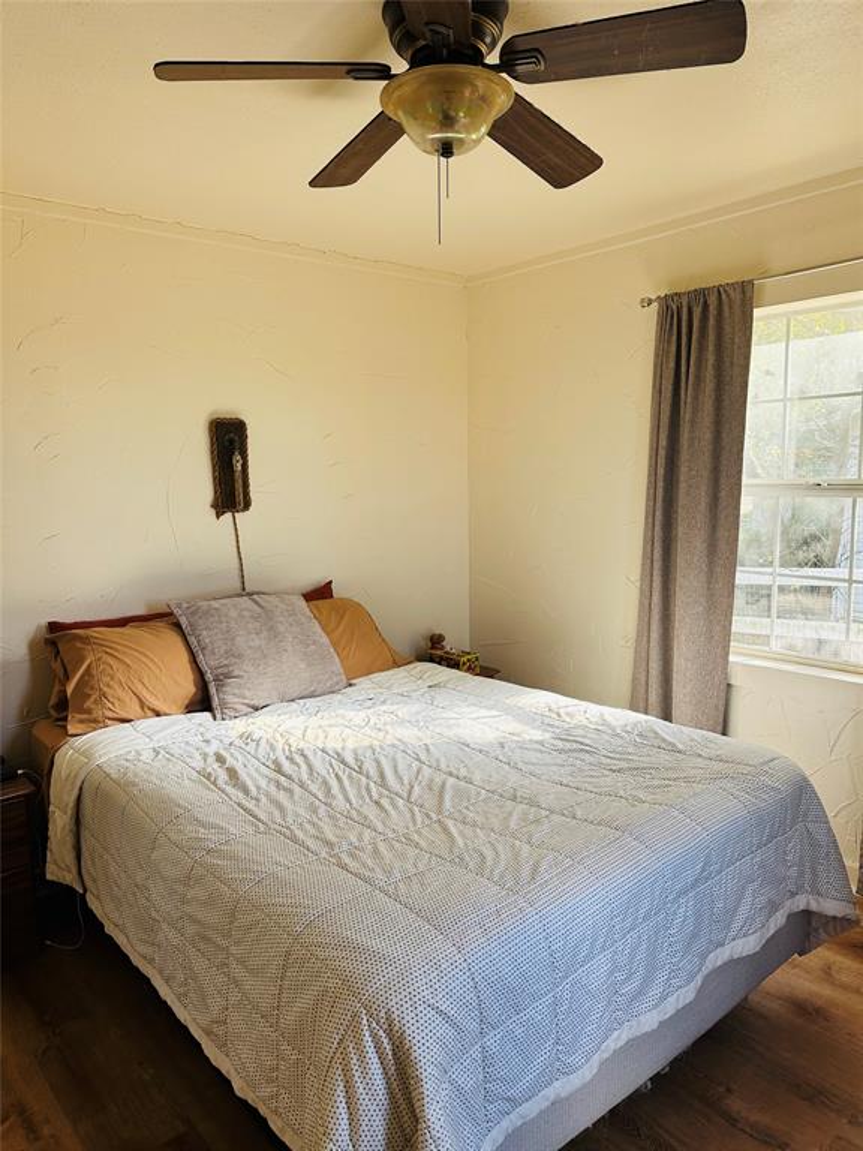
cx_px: 432
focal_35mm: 24
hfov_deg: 56.8
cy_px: 576
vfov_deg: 71.6
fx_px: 798
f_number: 1.78
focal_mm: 6.86
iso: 80
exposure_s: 1/253
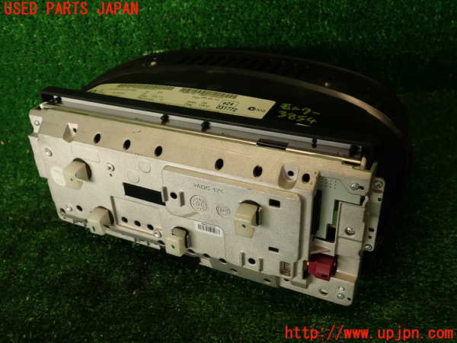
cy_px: 172
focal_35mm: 32
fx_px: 422
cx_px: 228
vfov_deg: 44.2
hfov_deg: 56.8
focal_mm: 5.79
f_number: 2.4
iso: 100
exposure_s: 1/60
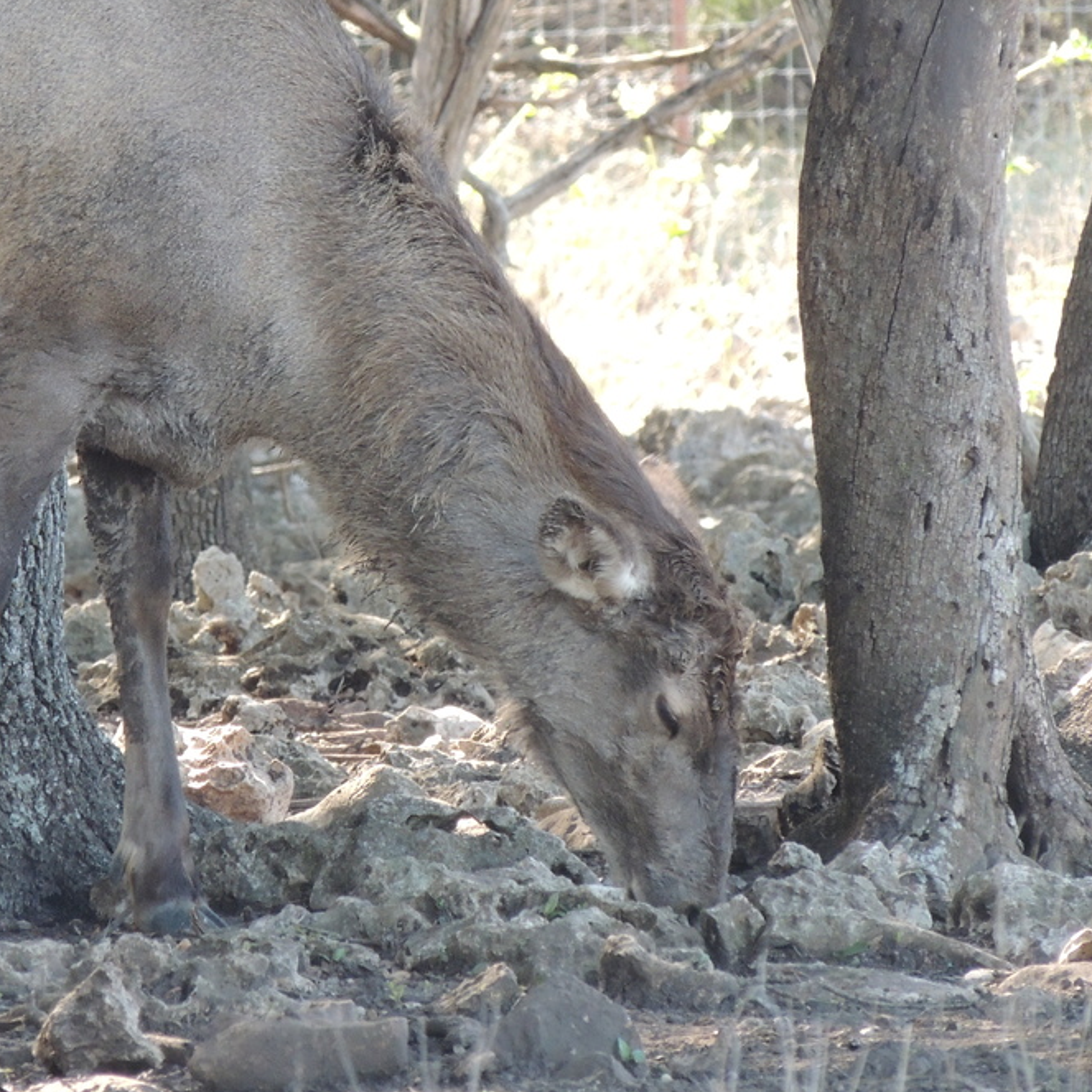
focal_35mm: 938
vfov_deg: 1.9
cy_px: 379
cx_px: 328
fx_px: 33478
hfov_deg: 1.9
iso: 400
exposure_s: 1/100
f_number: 4.9
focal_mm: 98.1
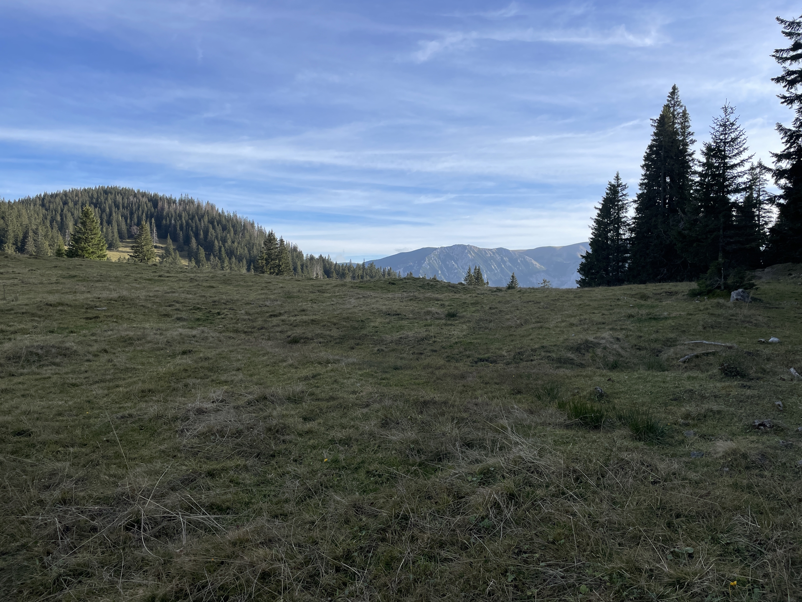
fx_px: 602
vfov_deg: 53.1
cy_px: 301
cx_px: 401
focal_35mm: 26
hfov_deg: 67.3
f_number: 1.6
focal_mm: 4.2
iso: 32
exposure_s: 1/2681
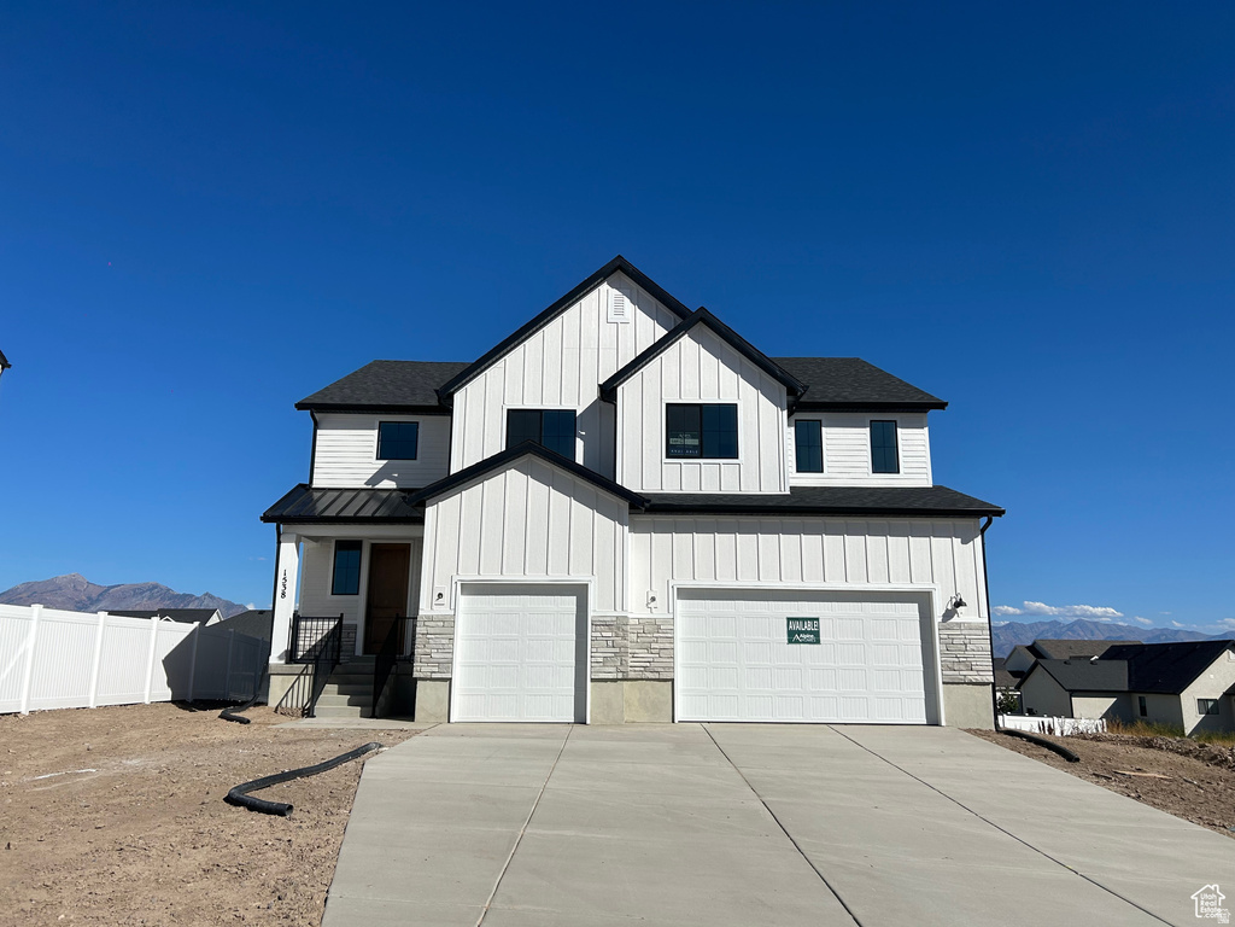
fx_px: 928
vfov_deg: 53.1
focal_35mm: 26
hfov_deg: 67.3
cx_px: 618
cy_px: 464
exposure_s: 1/9434
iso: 50
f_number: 1.5
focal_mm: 5.7
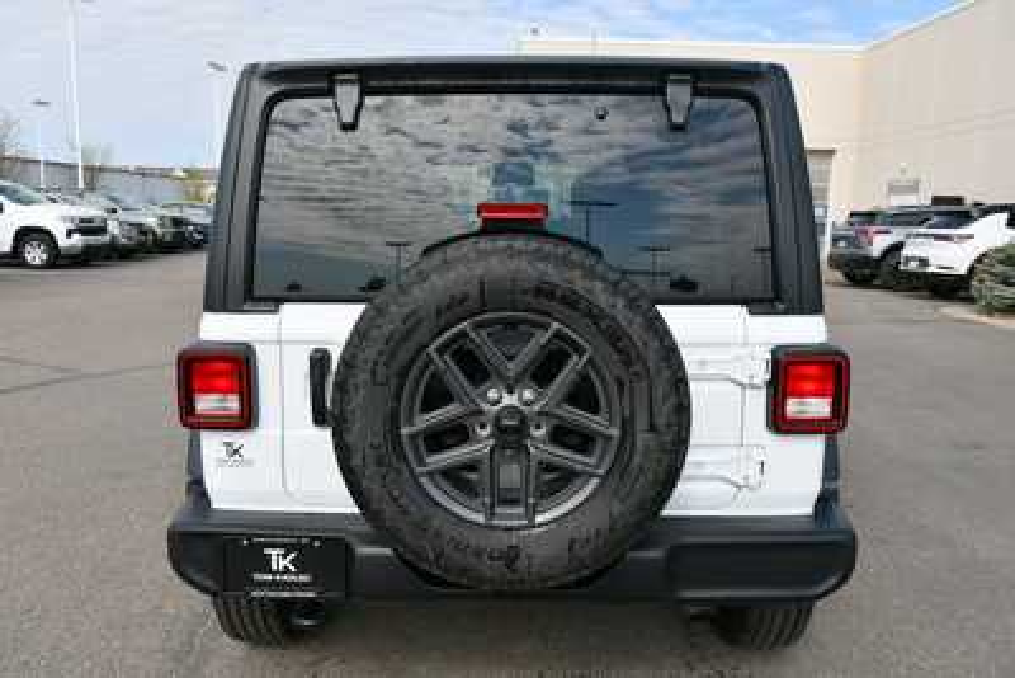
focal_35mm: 30
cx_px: 508
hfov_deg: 61.9
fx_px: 846
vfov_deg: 43.6
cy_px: 339
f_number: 8
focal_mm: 20
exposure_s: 1/250
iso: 100
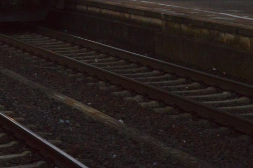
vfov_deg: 9.2
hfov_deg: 13.9
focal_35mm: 147
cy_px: -18
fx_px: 1031
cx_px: 31
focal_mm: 40
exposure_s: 1/400
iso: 1600
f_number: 5
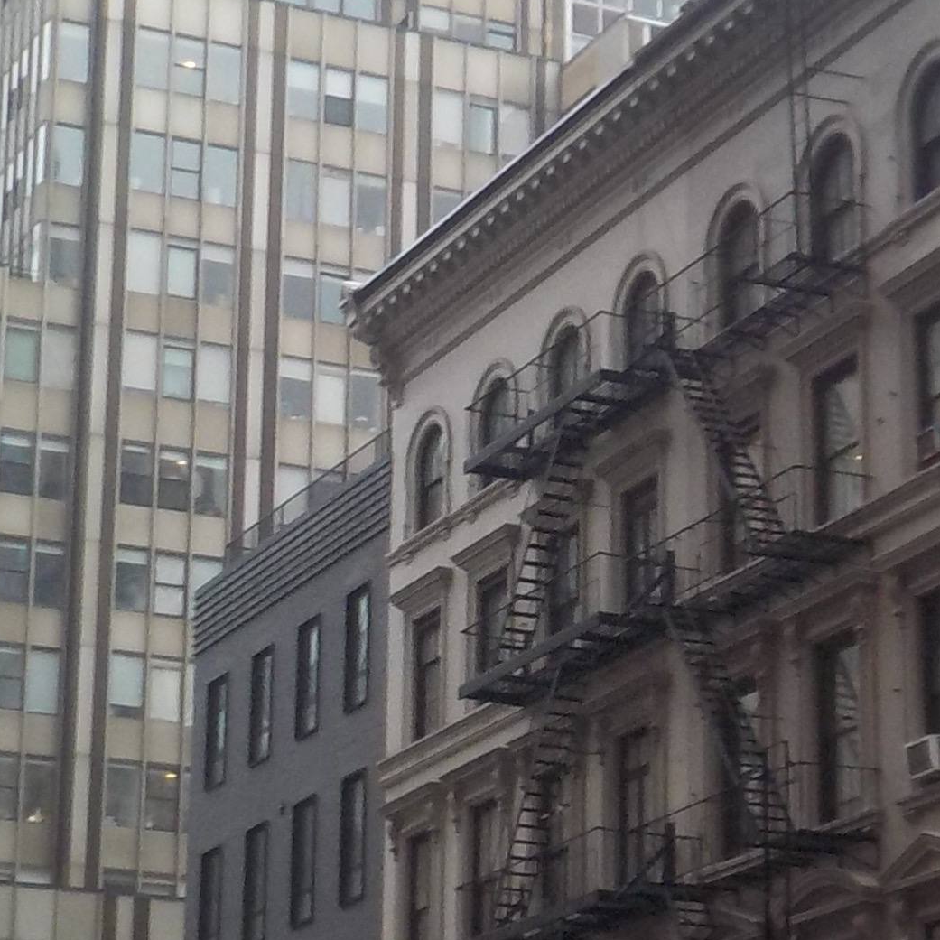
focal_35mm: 106
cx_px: 526
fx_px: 3257
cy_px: 591
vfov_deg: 16.4
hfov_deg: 16.4
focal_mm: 4.1
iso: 125
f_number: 3.3
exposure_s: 1/60
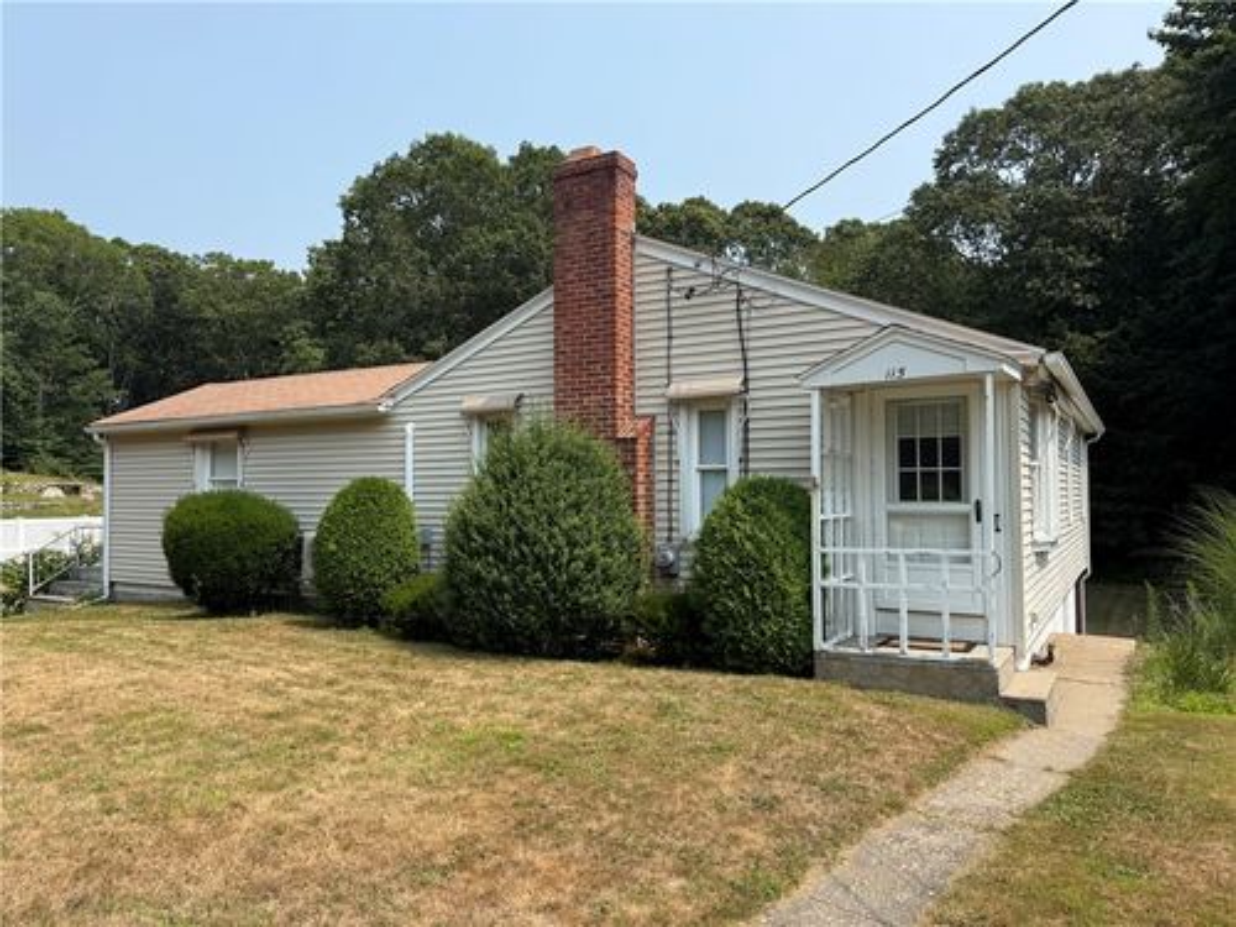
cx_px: 618
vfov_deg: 56.8
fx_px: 857
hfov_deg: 71.6
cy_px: 464
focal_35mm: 24
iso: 80
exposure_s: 1/3759
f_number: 1.78
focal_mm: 6.76
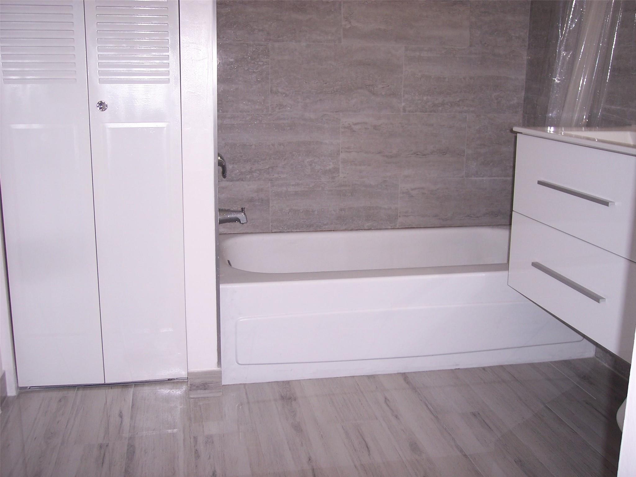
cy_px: 238
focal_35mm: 39
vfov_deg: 36.8
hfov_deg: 47.9
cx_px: 318
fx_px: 717
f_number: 2.8
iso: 100
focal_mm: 8
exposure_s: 1/60
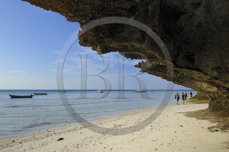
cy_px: 76
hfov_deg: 73.8
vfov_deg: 53.1
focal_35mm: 24
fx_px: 153
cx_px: 114
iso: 200
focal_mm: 24
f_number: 16
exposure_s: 1/160
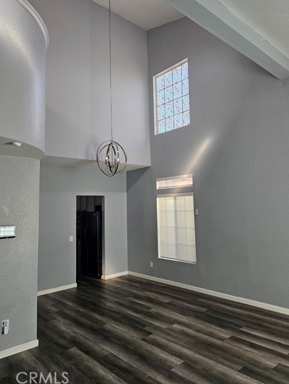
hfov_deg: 54.9
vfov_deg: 69.3
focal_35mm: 25
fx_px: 278
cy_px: 179
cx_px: 149
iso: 200
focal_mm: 6.3
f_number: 1.7
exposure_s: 1/207
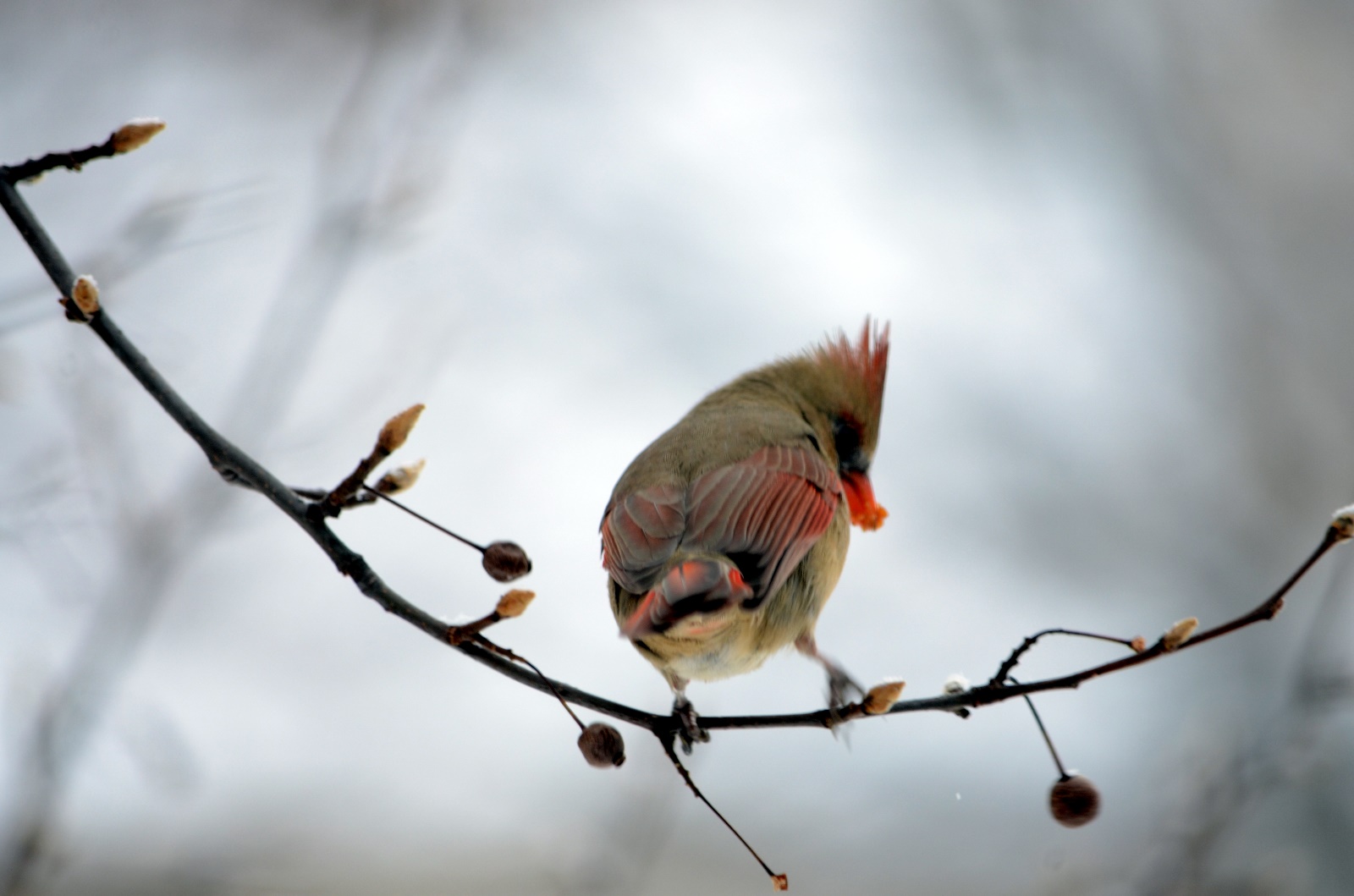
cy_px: 448
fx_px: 16886
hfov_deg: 4.6
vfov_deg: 3.0
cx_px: 677
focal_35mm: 450
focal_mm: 300
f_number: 5.6
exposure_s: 1/250
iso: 400
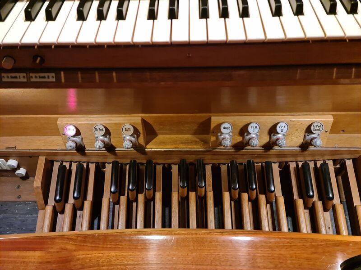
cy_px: 135
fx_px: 282
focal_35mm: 27
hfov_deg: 65.3
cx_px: 180
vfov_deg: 51.4
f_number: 2
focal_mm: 5.9
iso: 800
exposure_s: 1/50
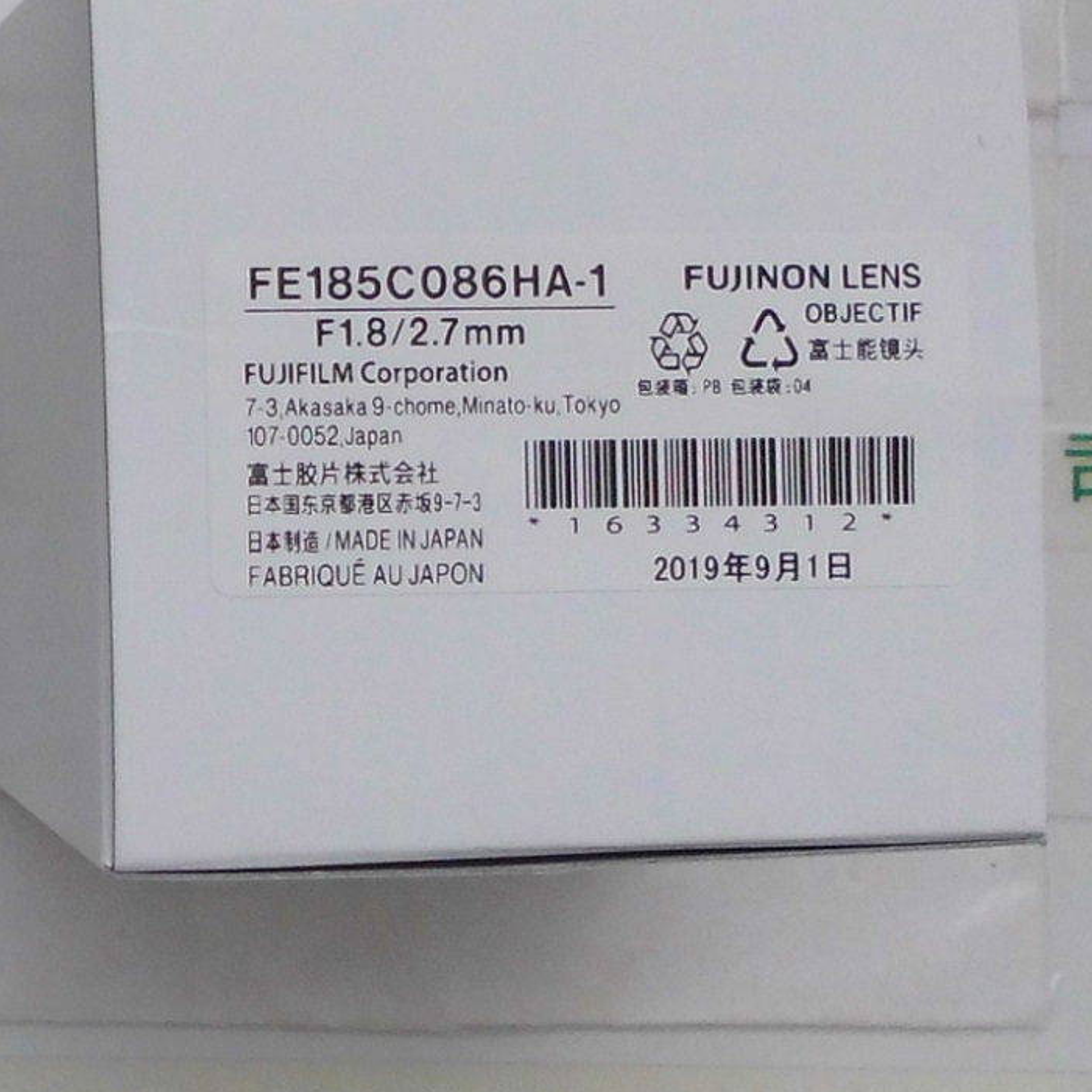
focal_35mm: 82
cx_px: -273
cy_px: 414
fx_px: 2927
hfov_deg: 19.7
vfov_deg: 21.1
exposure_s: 1/663
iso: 100
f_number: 8
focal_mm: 4.6
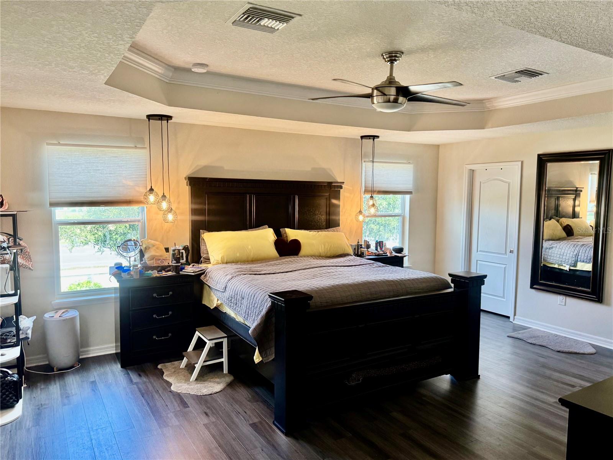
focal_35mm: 24
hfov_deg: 71.6
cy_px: 230
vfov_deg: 56.8
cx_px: 306
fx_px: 425
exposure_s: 1/120
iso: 125
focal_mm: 6.76
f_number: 1.78
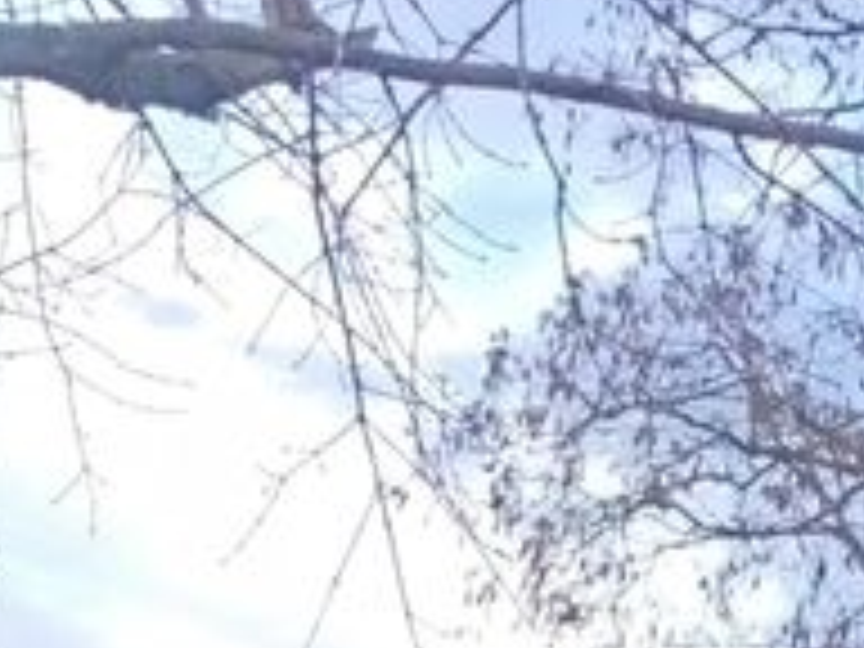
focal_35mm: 144
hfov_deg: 12.3
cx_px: 1665
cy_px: 1962
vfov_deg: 8.5
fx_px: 3594
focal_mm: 6.14
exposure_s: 1/100
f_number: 1.6
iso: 250
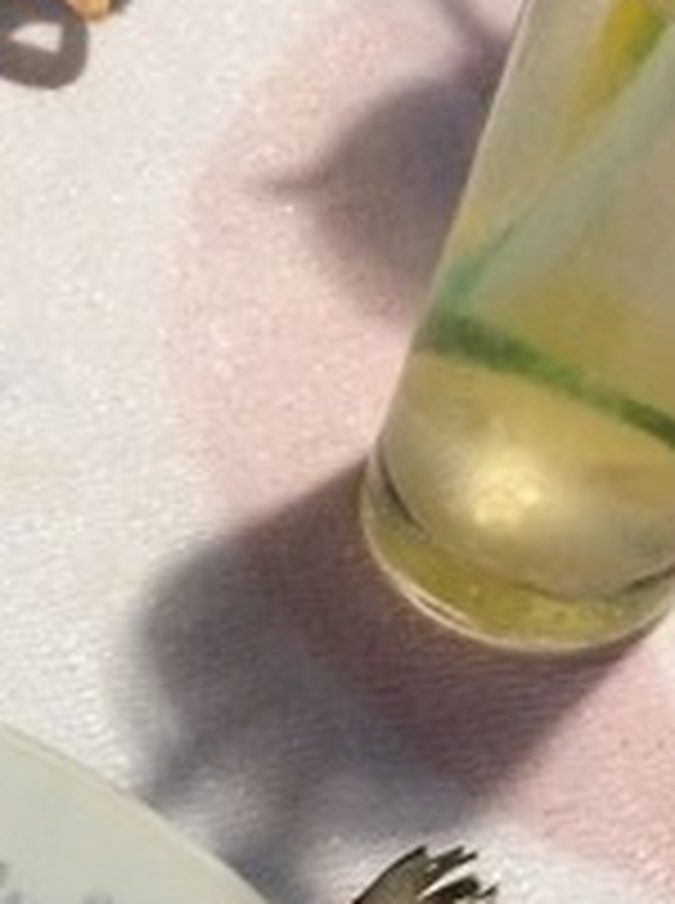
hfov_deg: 13.1
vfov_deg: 18.0
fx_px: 2765
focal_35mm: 106
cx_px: -342
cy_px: 969
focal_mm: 4.15
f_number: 2.2
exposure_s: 1/20
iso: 250
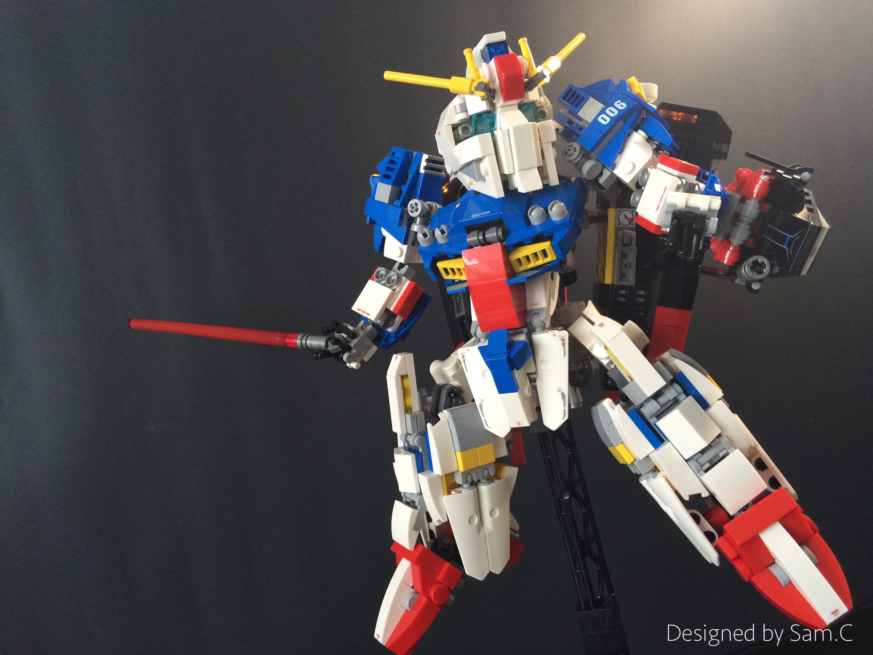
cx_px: 436
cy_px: 328
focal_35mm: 29
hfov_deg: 61.7
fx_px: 731
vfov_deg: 48.2
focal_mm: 4.15
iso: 64
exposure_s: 1/33
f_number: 2.2
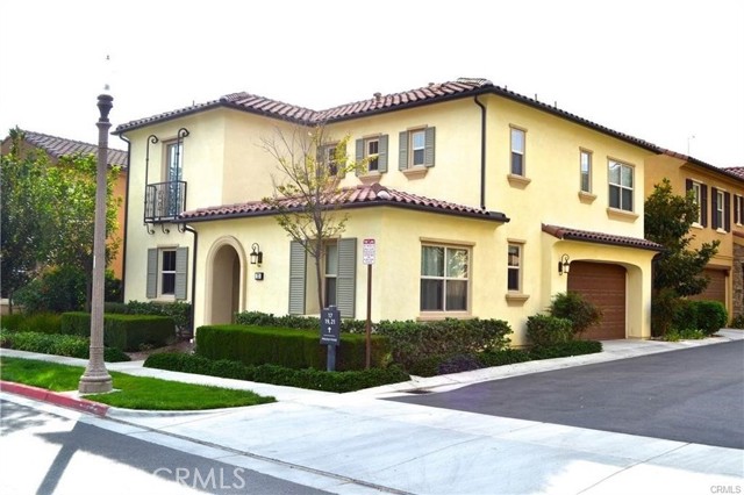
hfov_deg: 53.2
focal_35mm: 36
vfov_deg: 36.8
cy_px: 248
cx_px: 372
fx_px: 744
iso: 100
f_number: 8
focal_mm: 24
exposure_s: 1/250
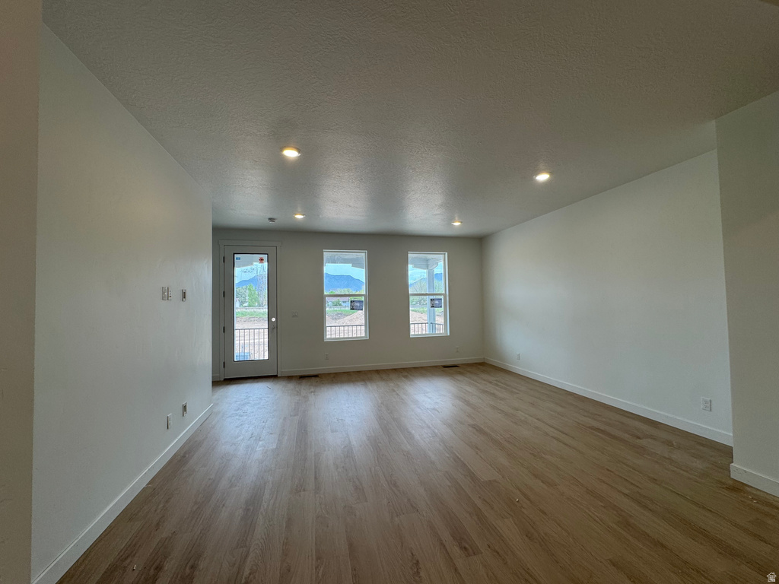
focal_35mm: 14
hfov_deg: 102.1
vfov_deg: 85.7
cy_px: 292
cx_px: 390
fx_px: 315
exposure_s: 1/126
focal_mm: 2.22
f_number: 2.2
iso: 40
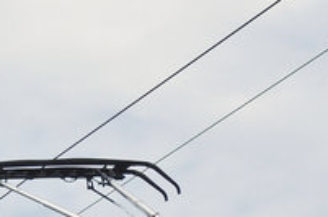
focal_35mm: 269
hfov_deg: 7.7
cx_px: 113
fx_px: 2445
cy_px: 593
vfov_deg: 4.9
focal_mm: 30
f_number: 9
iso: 400
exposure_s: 1/1000
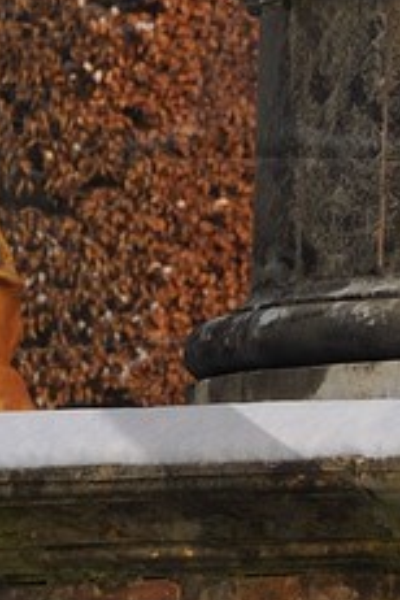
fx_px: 20182
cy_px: -158
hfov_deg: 1.1
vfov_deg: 1.7
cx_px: 670
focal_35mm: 1211
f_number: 10
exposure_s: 1/160
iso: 200
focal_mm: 175
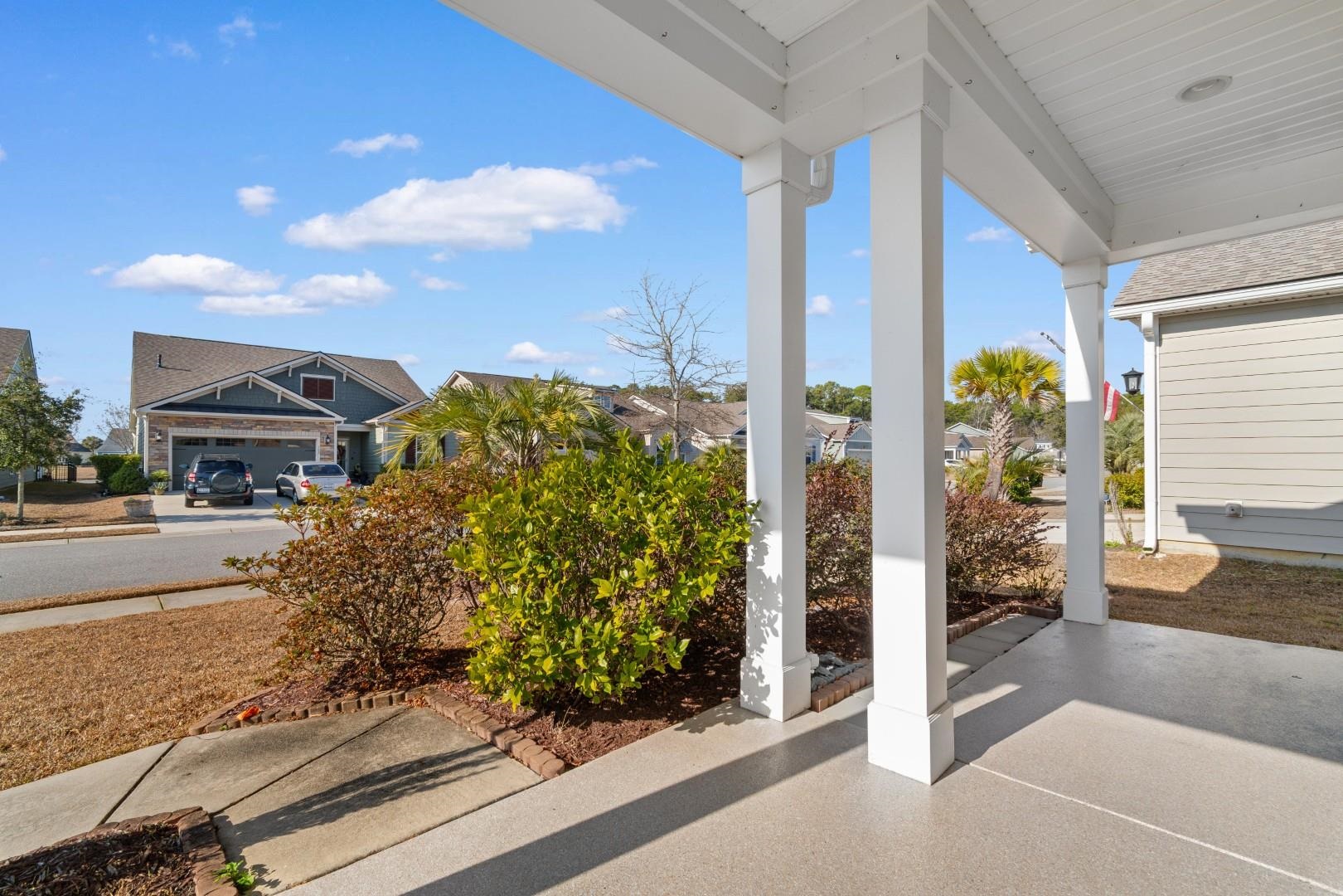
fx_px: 560
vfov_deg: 77.3
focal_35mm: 15
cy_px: 448
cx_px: 672
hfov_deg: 100.4
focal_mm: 10
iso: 100
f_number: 9
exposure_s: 1/320
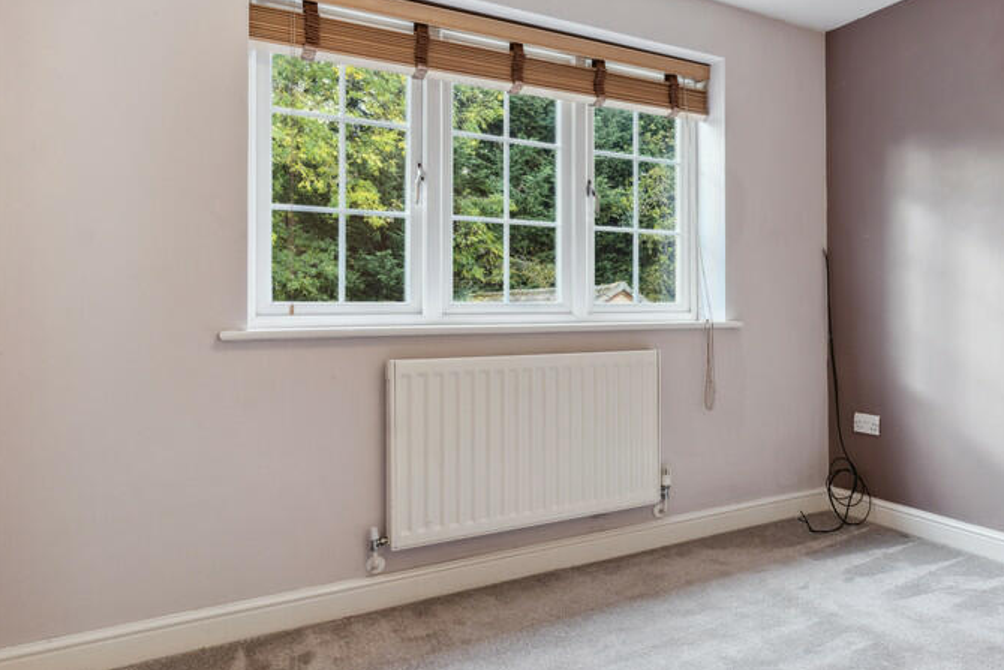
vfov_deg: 49.6
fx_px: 725
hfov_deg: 66.7
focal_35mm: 26
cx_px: 701
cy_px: 316
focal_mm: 17
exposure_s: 1/25
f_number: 6.3
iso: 800
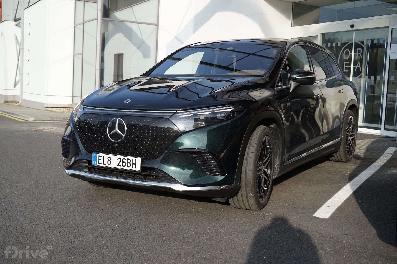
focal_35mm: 43
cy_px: 132
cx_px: 198
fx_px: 474
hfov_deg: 45.4
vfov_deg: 31.2
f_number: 5.6
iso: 100
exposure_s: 1/200
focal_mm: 43
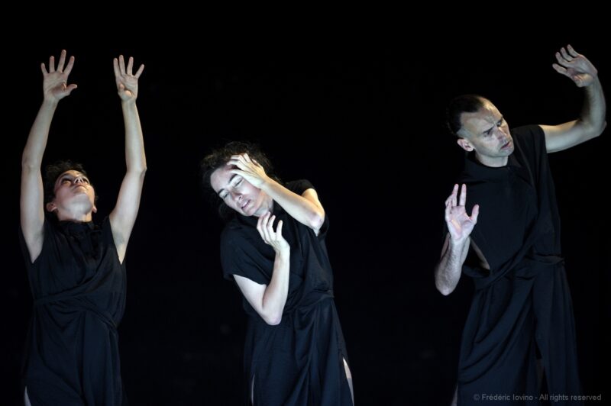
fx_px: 3392
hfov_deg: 10.3
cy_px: 203
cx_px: 306
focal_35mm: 200
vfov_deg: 6.9
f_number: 2.8
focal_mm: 200
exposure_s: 1/200
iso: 3200
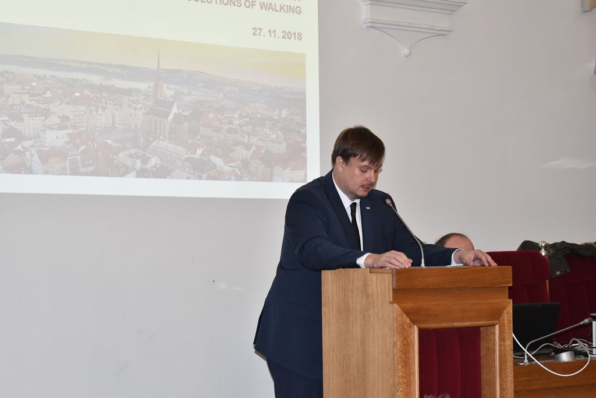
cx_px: 298
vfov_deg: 16.6
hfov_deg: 24.6
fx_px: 1366
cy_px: 199
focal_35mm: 82
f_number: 5.6
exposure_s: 1/100
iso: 1000
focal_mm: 55
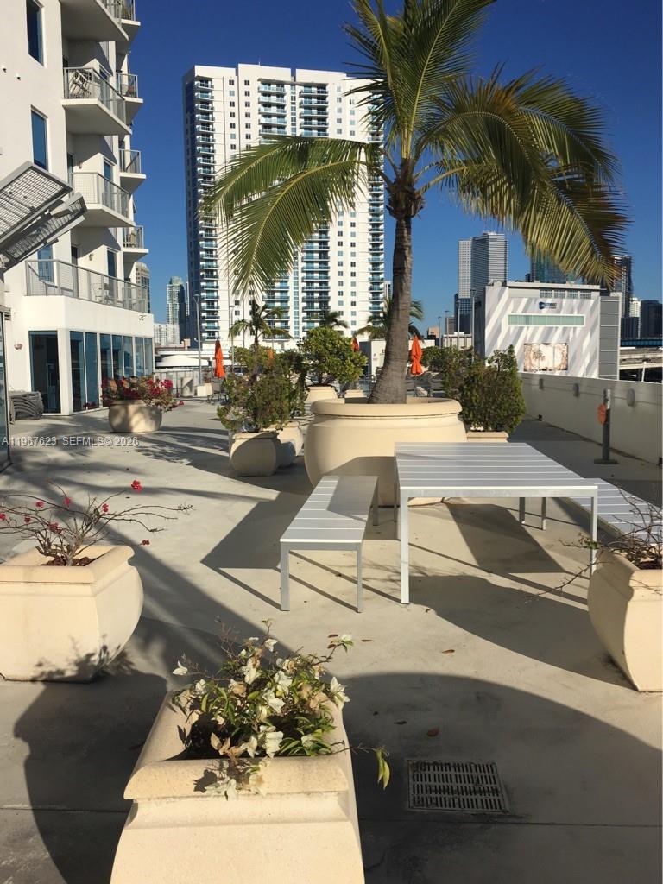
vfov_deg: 61.7
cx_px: 332
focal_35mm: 29
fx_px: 741
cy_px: 442
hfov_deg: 48.2
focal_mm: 4.15
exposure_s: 1/3663
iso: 25
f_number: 2.2
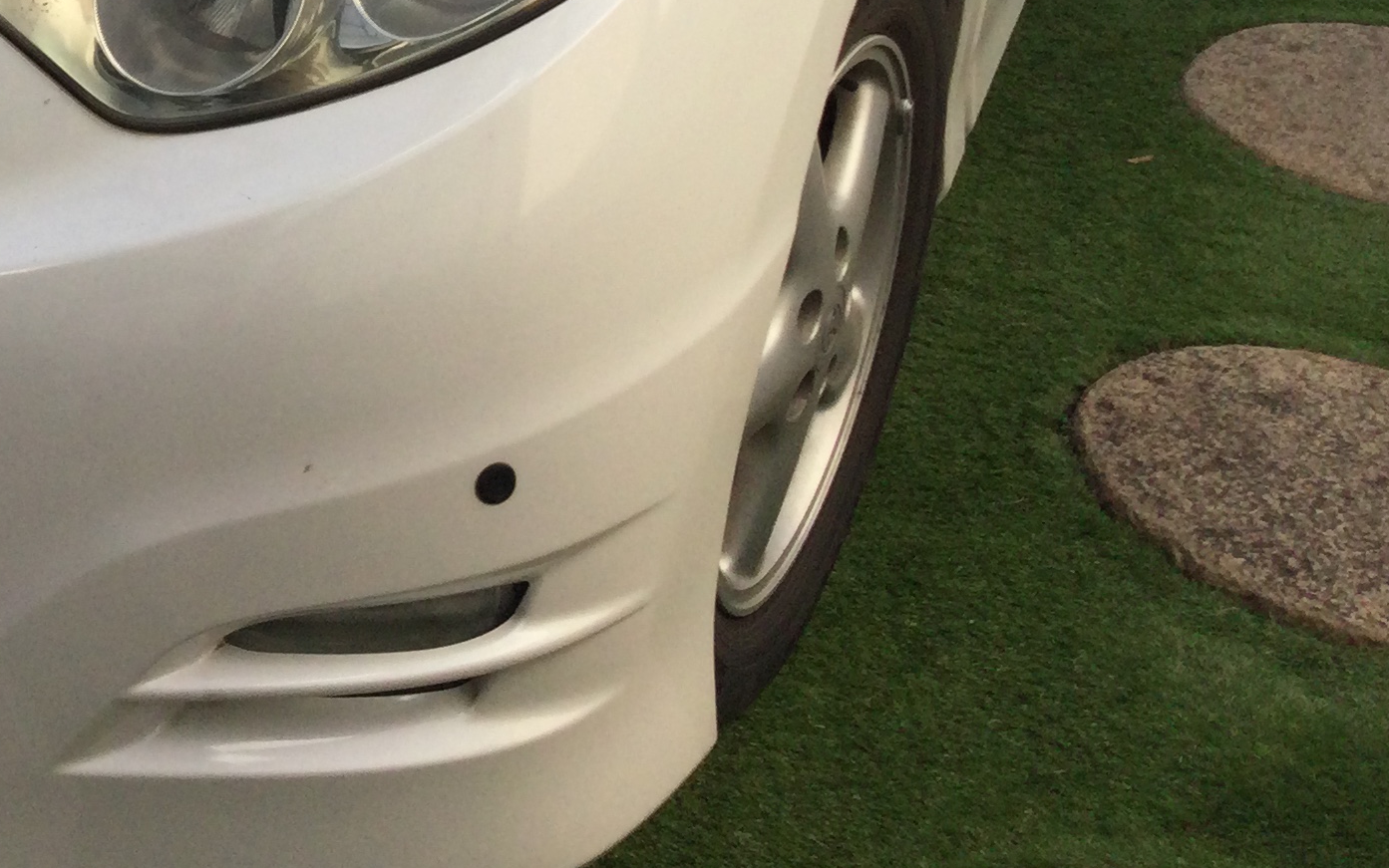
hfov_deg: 25.0
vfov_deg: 15.9
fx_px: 2915
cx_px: -111
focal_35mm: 77
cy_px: -308
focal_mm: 3.3
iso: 25
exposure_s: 1/388
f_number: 2.4
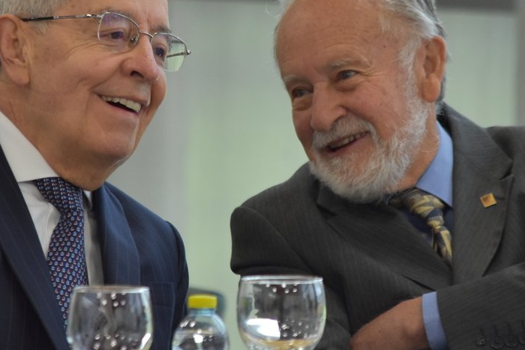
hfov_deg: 4.0
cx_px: 263
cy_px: 117
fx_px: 7497
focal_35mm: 514
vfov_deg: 2.7
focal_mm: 200
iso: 1600
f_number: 5
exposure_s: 1/250
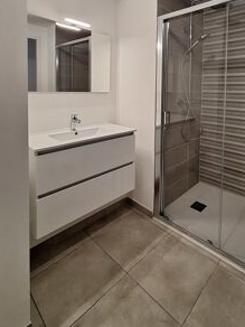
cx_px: 173
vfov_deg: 80.3
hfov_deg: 65.8
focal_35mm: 19
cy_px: 96
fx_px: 179
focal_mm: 1.74
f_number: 2.2
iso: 160
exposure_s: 1/50
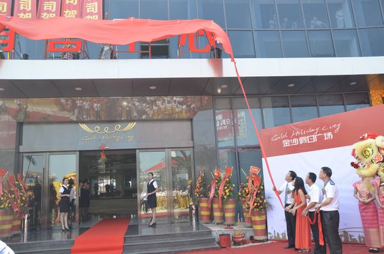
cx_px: 192
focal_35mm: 27
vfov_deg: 47.7
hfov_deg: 67.5
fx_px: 287
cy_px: 127
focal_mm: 18
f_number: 8
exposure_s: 1/200
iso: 400
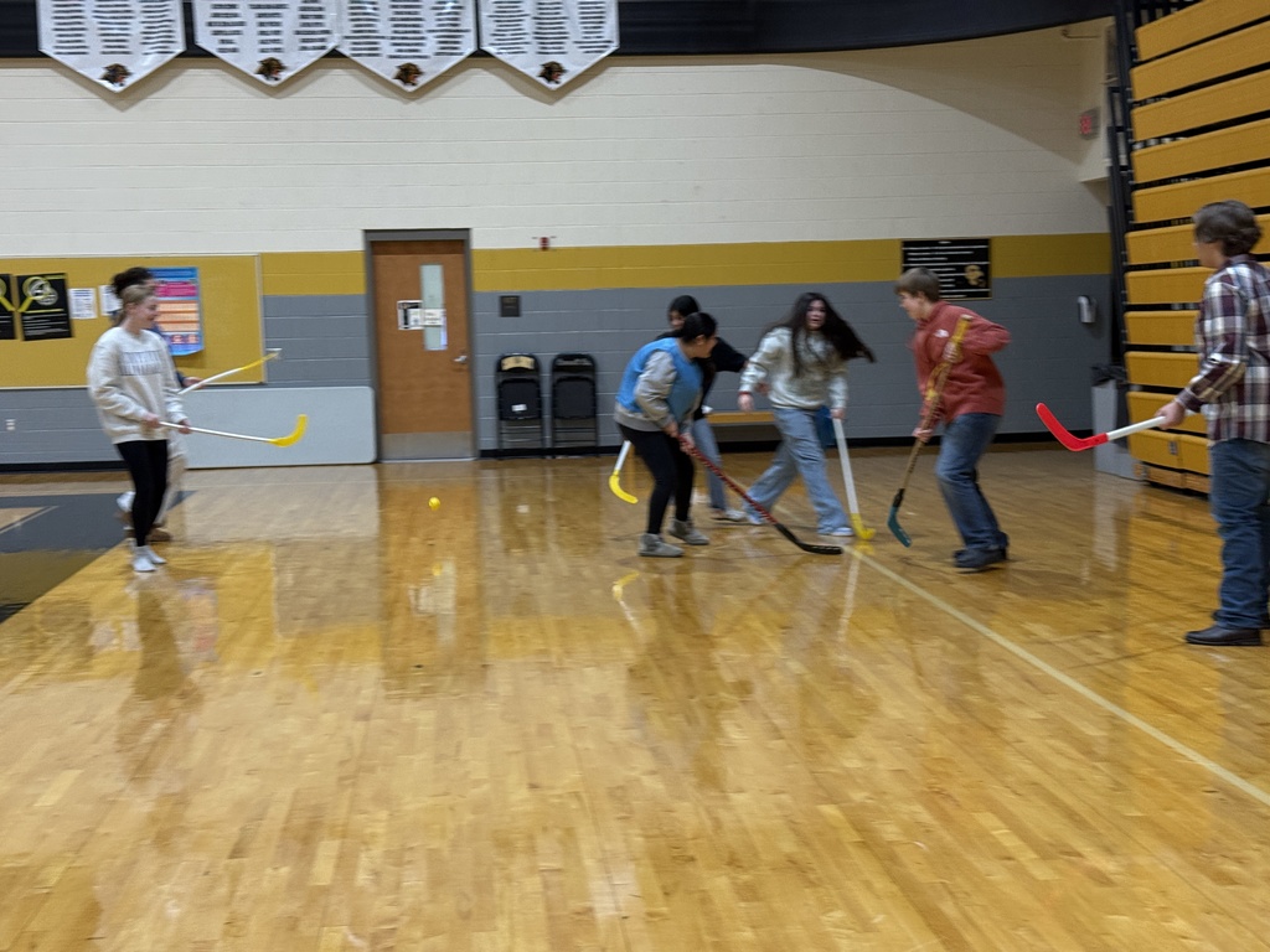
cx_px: 635
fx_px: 1761
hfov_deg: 39.7
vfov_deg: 30.3
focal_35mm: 48
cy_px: 476
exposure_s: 1/120
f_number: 1.78
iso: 100
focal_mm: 6.76
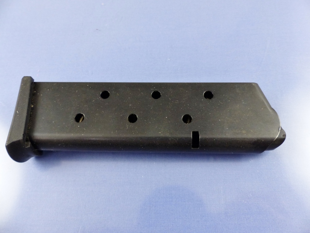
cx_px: 155
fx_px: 224
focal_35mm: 25
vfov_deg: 54.9
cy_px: 116
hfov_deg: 69.4
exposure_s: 1/60
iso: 250
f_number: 2.8
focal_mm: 4.5
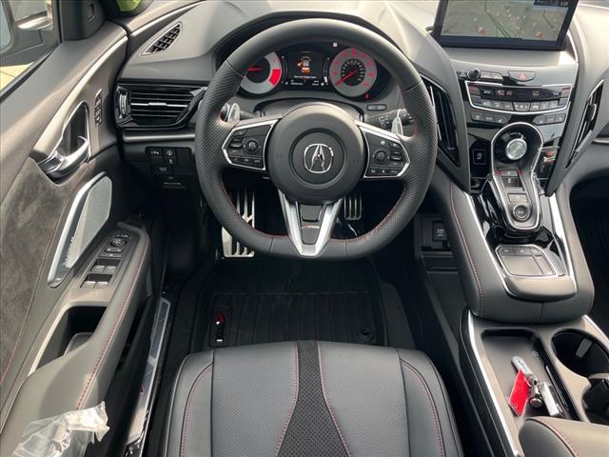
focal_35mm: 26
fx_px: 457
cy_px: 228
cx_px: 304
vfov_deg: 53.1
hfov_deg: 67.3
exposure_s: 1/121
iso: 50
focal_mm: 5.1
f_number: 1.6
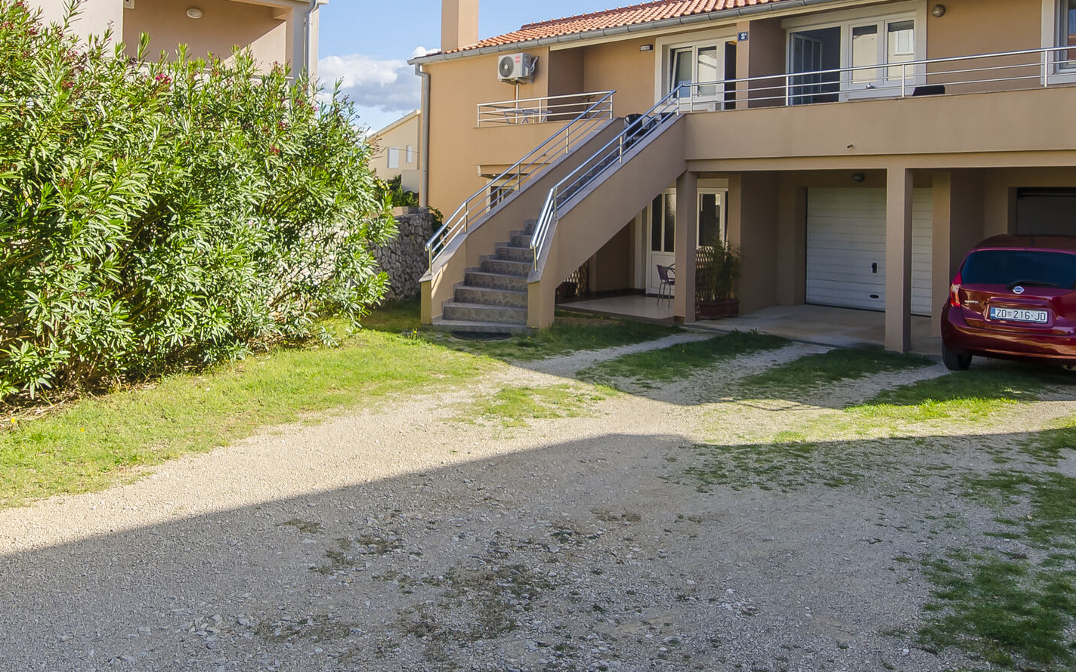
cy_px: 191
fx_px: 880
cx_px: 475
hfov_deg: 62.7
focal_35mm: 30
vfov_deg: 40.9
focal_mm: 10
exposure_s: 1/200
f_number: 7.1
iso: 100
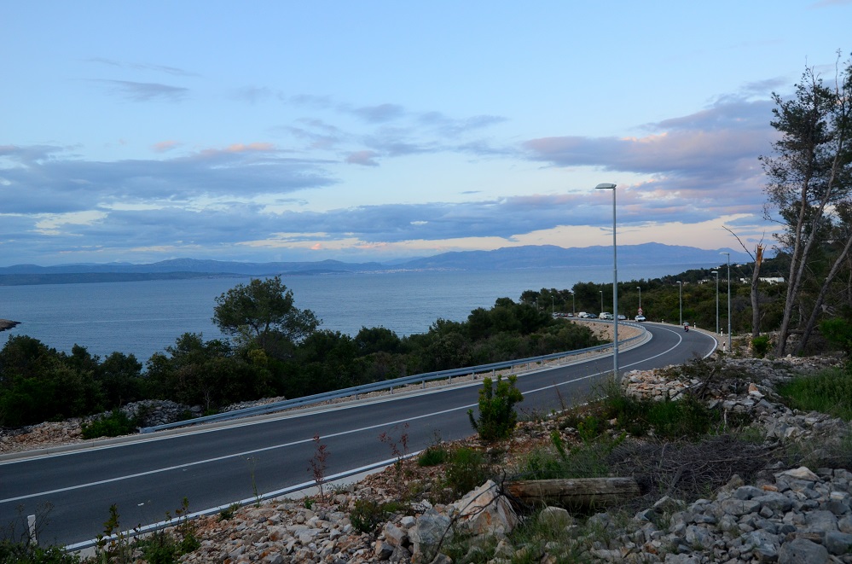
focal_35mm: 21
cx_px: 426
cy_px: 282
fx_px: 496
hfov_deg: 81.3
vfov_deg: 59.2
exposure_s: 1/160
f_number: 5.6
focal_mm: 14
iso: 400
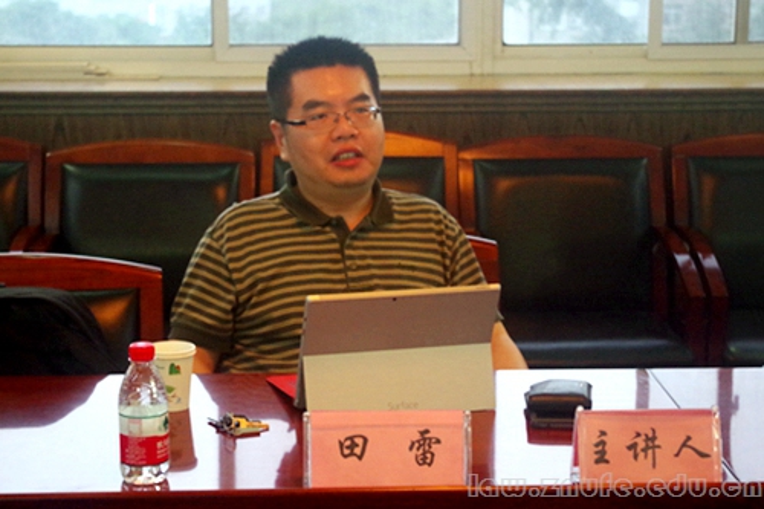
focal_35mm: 72
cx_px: 382
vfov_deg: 18.9
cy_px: 254
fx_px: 1527
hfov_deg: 28.1
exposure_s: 1/40
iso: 1600
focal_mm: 47.5
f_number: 5.6
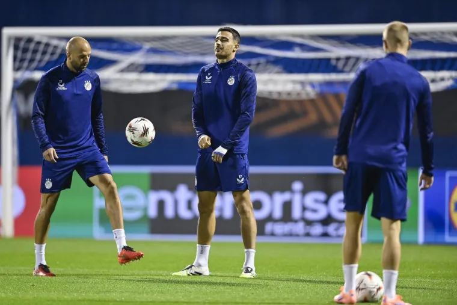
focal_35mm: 400
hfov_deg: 5.2
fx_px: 5078
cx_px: 228
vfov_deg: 3.4
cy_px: 152
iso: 3200
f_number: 2.8
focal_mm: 400
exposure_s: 1/1250
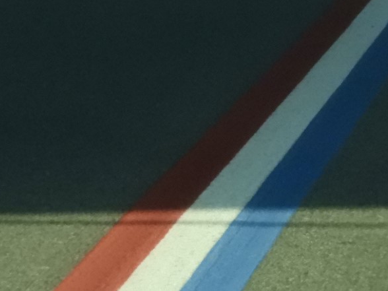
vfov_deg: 3.0
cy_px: 203
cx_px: 75
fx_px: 5492
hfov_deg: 4.0
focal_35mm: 490
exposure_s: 1/1600
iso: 1600
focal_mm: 35.8
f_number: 7.6
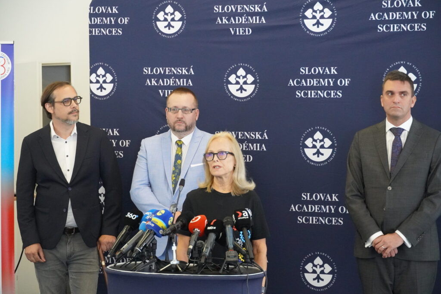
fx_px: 1305
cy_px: 147
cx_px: 220
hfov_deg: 19.2
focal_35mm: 106
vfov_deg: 12.9
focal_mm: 71
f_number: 5.6
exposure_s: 1/100
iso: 6400
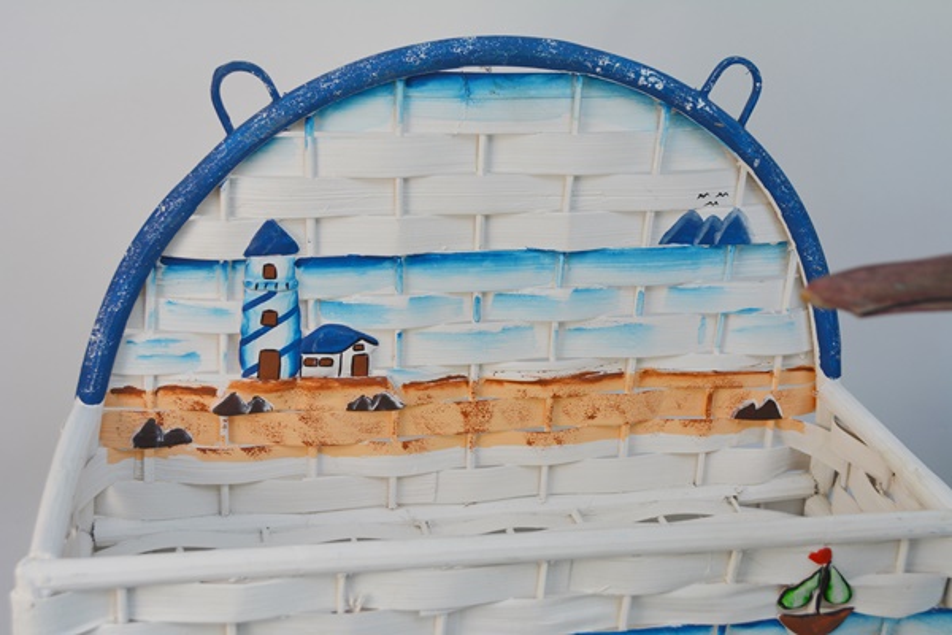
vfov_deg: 26.5
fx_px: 1349
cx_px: 476
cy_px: 318
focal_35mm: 51
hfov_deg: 38.9
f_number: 6.3
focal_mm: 34
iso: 200
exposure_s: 1/160
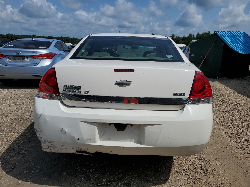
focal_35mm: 26
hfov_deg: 67.3
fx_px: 188
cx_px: 125
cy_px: 94
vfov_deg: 53.1
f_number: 1.5
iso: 50
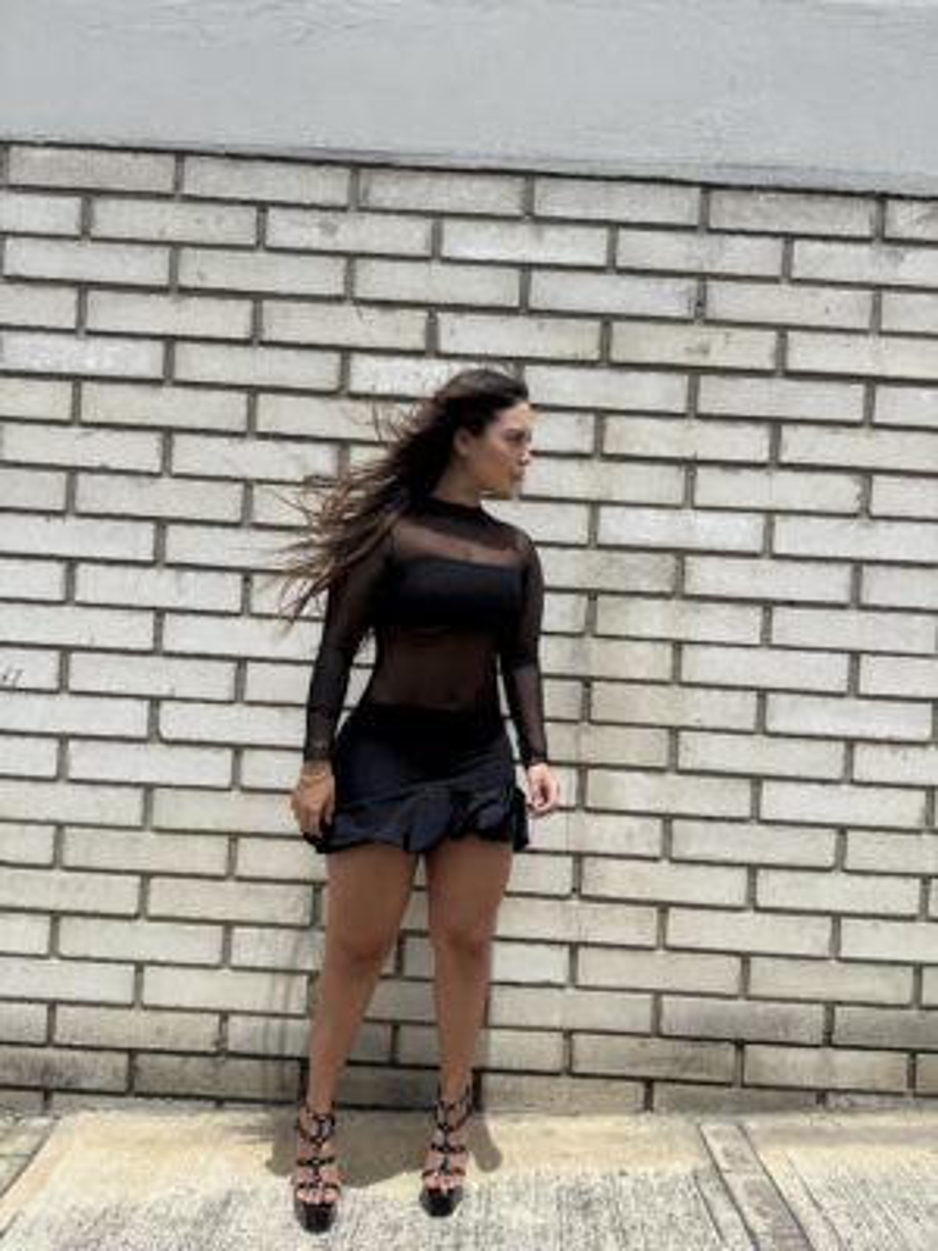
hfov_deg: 56.8
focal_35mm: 24
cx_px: 469
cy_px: 626
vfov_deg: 71.6
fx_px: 867
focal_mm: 6.76
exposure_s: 1/4405
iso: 80
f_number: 1.78
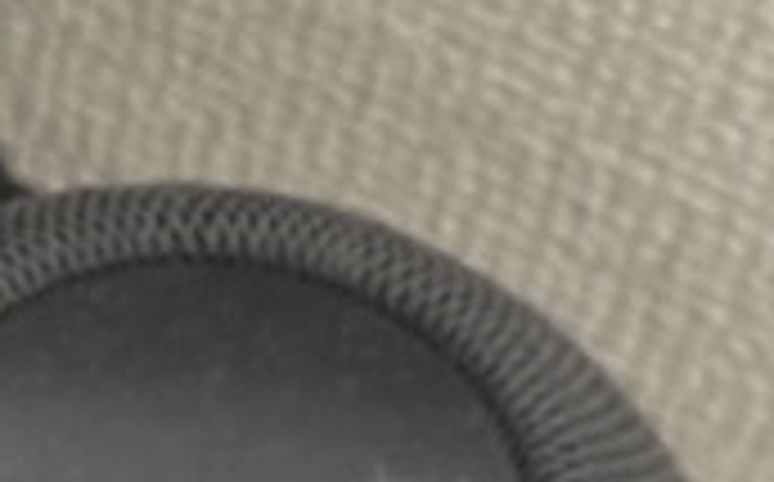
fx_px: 6236
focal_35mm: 296
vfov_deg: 4.4
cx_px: -756
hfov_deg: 6.9
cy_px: 423
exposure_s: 1/21
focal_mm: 6.86
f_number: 1.78
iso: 640
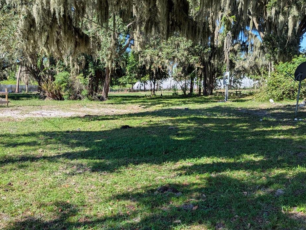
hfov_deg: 45.2
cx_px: 107
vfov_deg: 34.8
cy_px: 159
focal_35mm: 41
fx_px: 363
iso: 39
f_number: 1.85
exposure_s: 1/960
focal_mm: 6.81
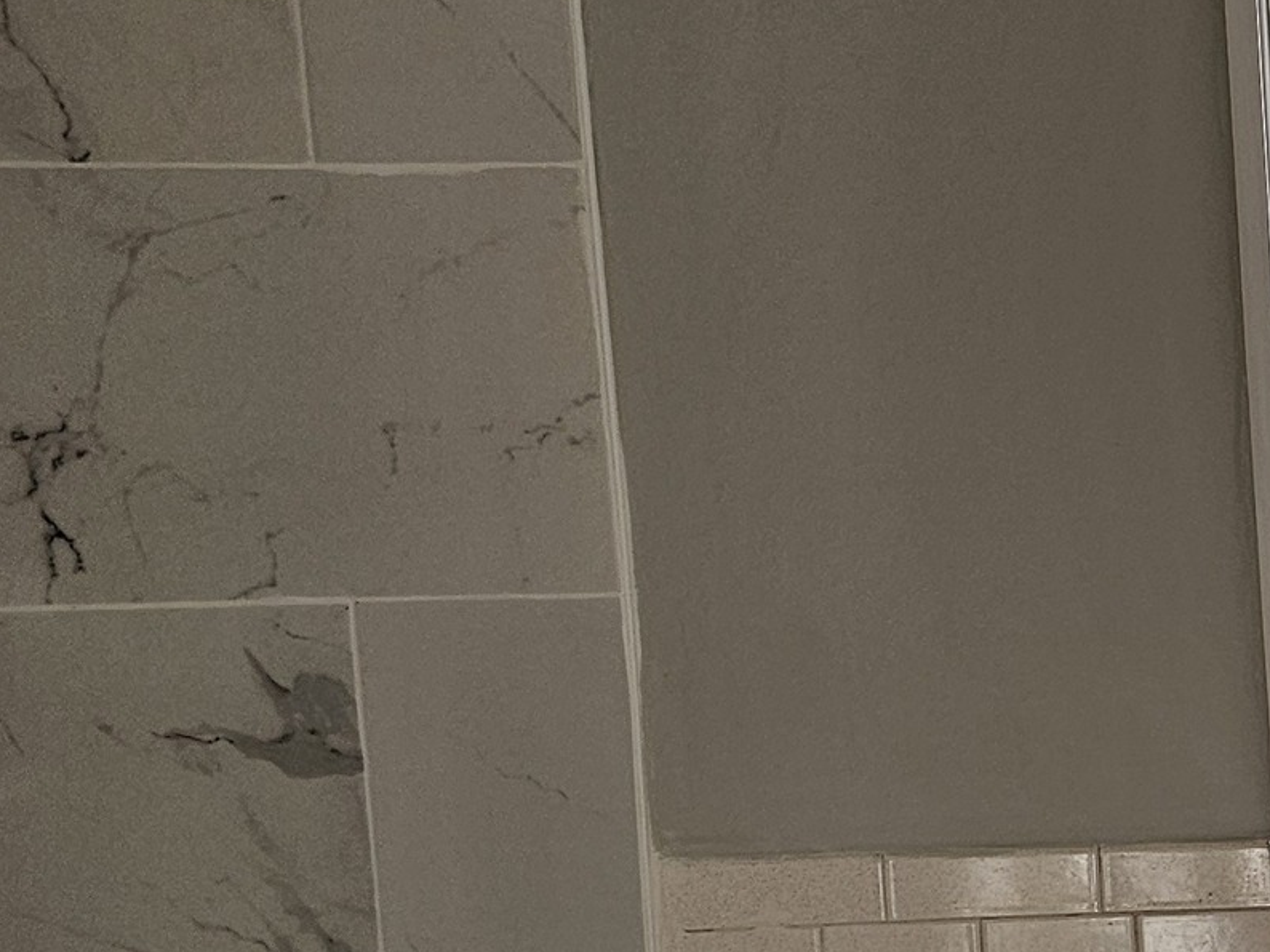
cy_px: 939
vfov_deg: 16.3
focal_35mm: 89
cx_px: 2172
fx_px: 3264
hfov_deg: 18.2
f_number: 1.7
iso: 80
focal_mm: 6.3
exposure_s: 1/180
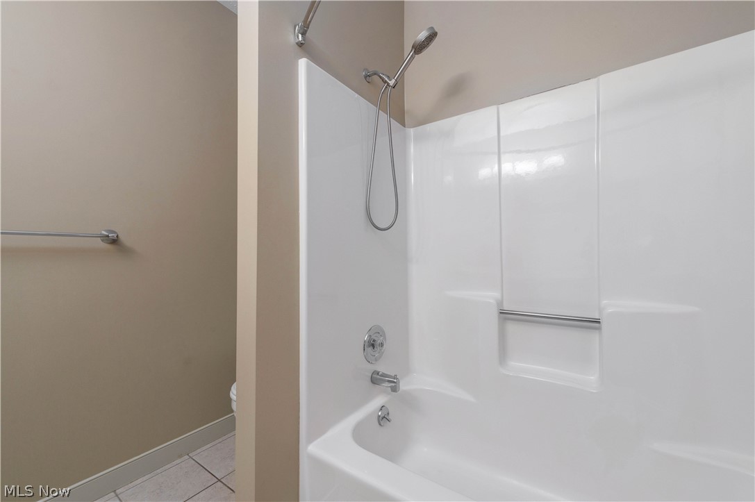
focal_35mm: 14
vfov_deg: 81.1
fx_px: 293
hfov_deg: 104.3
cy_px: 251
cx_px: 378
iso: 200
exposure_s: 1/60
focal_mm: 14
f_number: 9
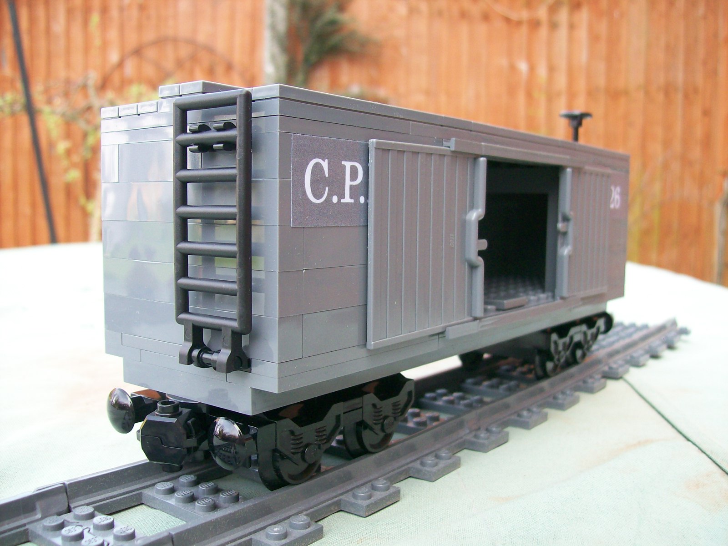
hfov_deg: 51.4
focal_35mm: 36
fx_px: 757
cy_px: 273
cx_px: 364
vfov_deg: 39.7
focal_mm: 6
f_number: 2.7
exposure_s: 1/121
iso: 80
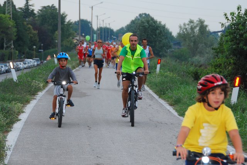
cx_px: 124
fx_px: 928
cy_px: 82
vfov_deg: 10.2
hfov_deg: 15.2
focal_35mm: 135
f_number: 5.3
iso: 560
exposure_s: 1/60
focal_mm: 90
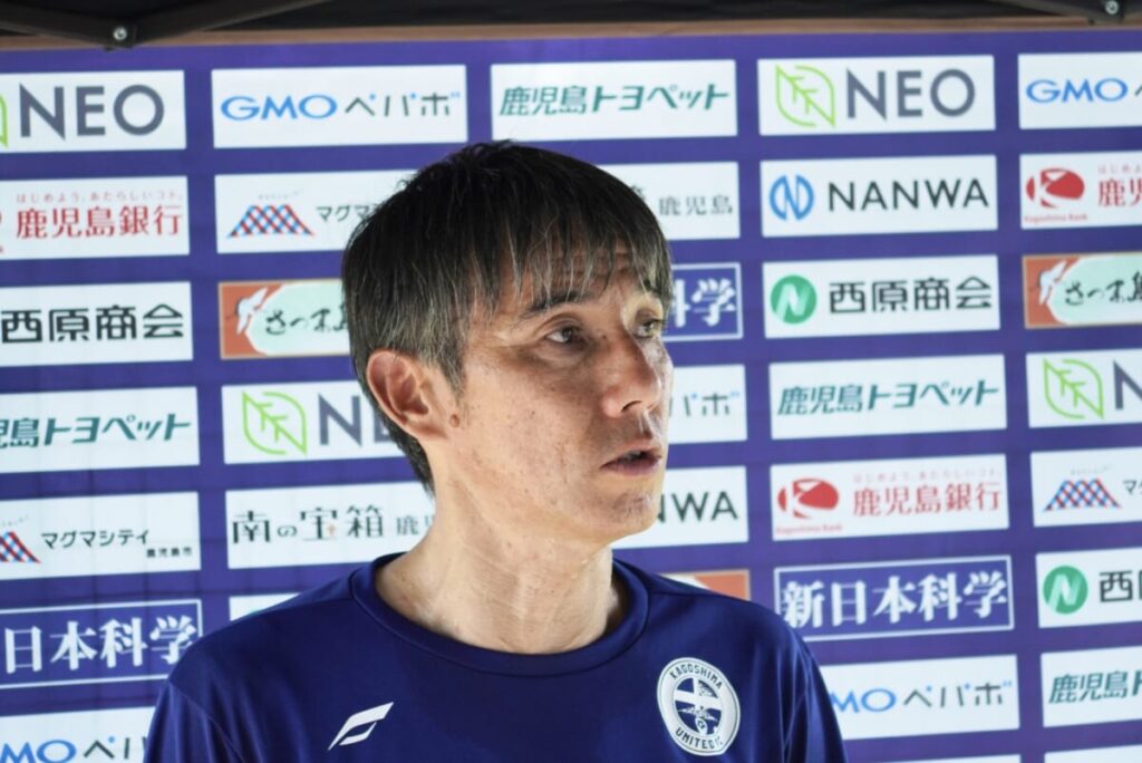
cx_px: 571
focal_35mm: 105
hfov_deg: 19.4
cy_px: 382
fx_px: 3333
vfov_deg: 13.1
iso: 400
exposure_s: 1/160
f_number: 4.5
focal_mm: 70
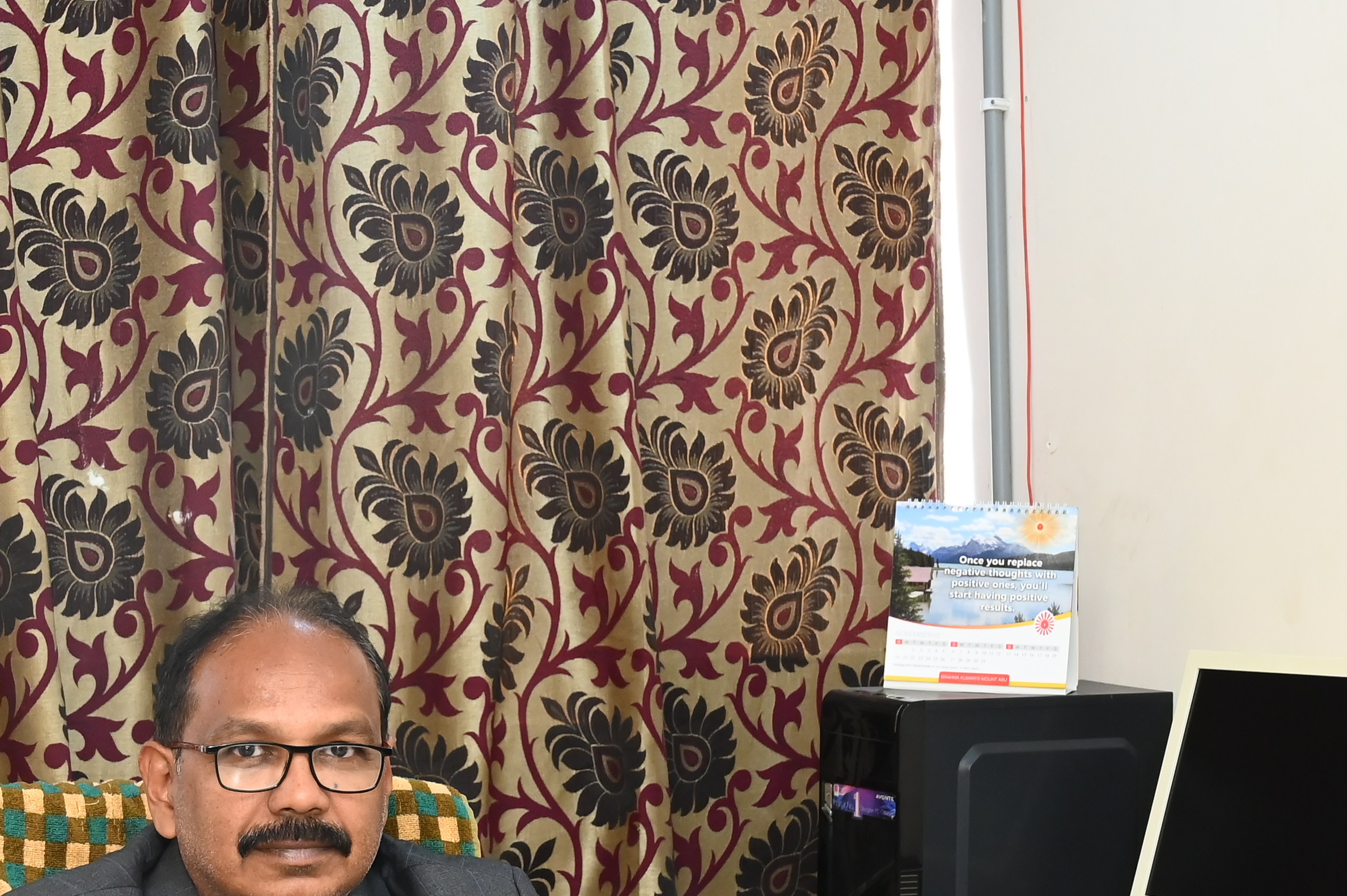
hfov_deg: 24.1
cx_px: 428
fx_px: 3141
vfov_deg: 16.2
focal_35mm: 84
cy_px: 563
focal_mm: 33
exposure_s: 1/125
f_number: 6.3
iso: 1600
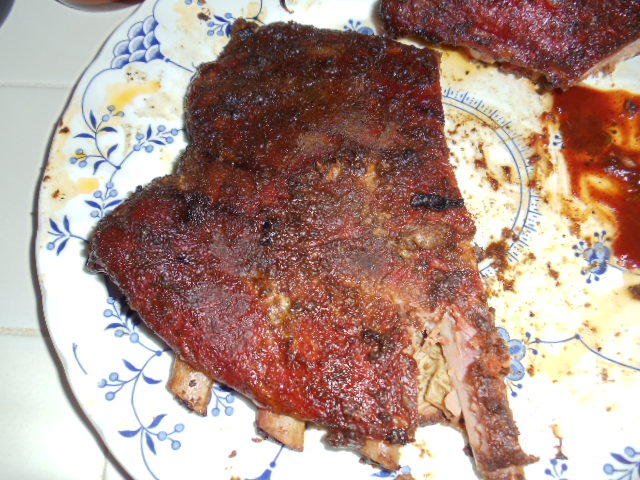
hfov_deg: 42.9
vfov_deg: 32.9
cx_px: 320
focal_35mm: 44
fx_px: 813
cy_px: 240
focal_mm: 6
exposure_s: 1/30
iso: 80
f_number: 7.1
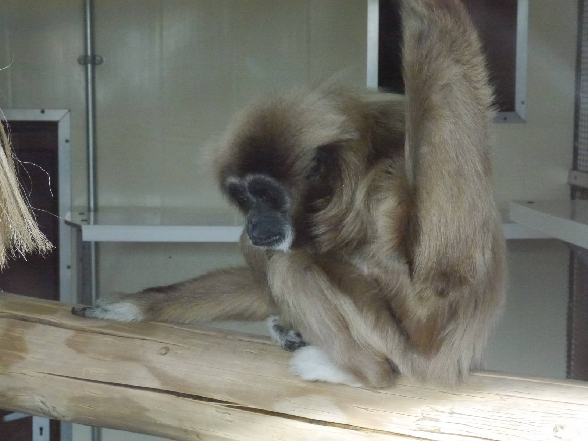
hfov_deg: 23.3
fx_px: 1428
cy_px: 220
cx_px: 294
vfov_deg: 17.6
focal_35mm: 84
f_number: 14
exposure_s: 1/250
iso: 6400
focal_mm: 42
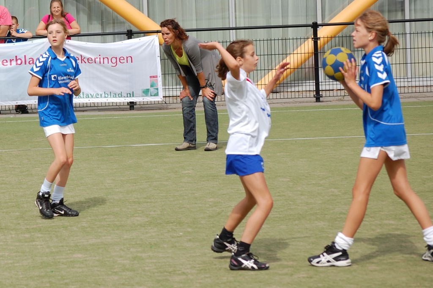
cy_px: 144
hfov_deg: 15.9
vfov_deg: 10.6
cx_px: 216
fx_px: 1550
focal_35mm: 129
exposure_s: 1/500
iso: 200
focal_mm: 86
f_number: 6.3
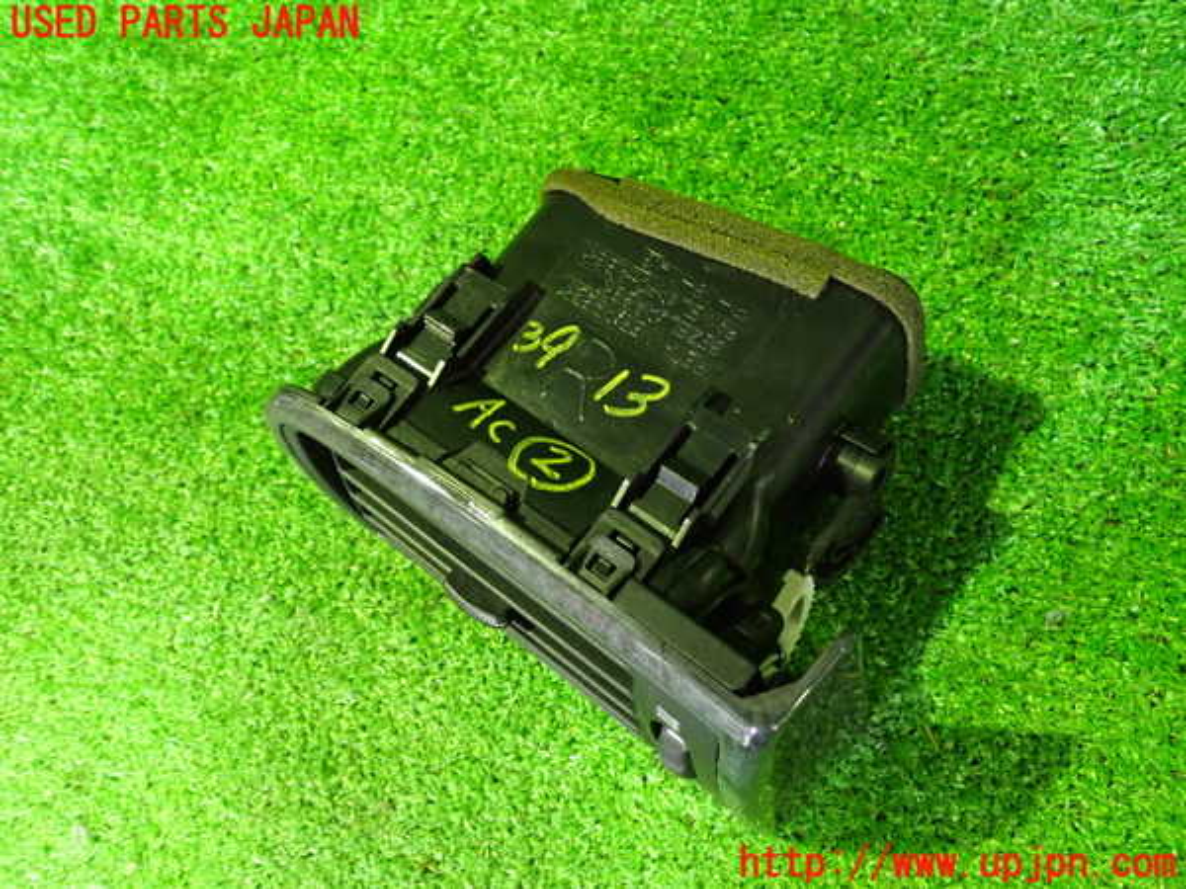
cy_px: 444
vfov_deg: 46.8
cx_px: 593
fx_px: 1028
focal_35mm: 30
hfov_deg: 60.0
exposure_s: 1/15
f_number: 2.3
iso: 800
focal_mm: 5.4
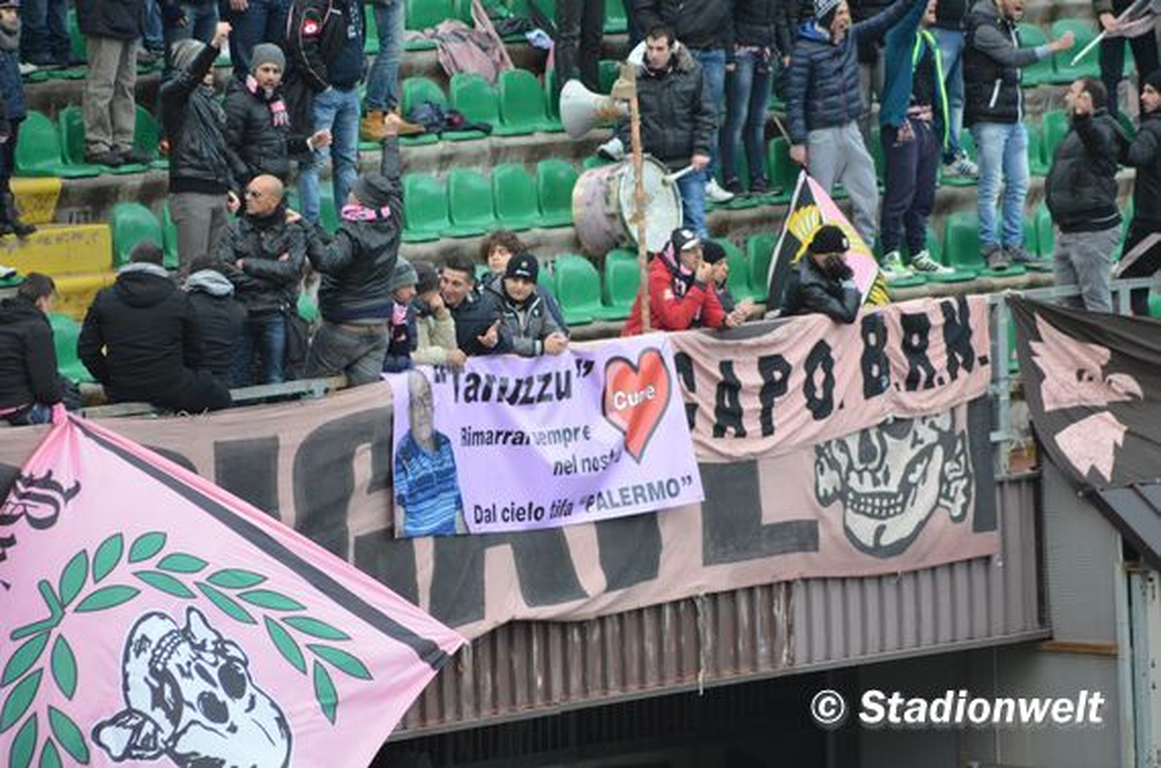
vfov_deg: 3.0
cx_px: 580
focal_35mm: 450
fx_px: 14476
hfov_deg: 4.6
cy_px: 384
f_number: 5.6
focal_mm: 300
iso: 1100
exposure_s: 1/500
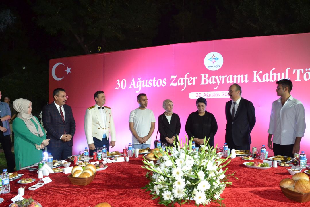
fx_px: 232
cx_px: 155
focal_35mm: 27
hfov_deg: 67.4
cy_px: 104
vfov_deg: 47.9
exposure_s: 1/60
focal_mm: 18
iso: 2200
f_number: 3.5
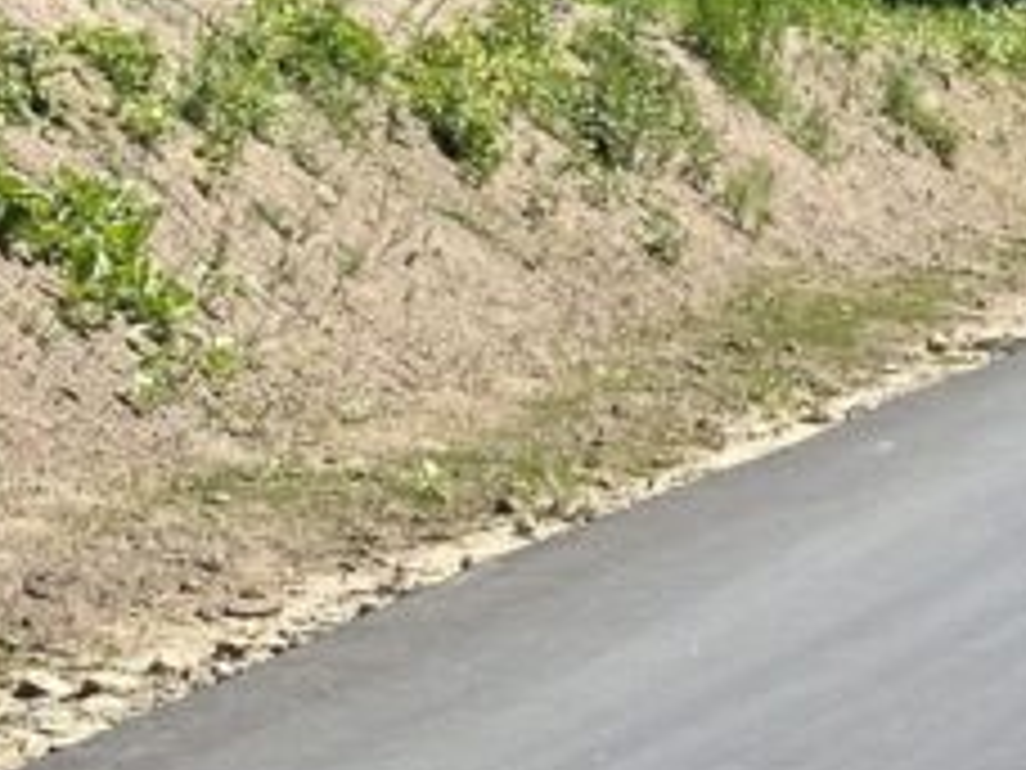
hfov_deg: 8.9
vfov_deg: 6.8
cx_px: 1562
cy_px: -423
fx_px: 6402
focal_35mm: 216
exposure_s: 1/4184
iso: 64
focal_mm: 6.86
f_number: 1.78
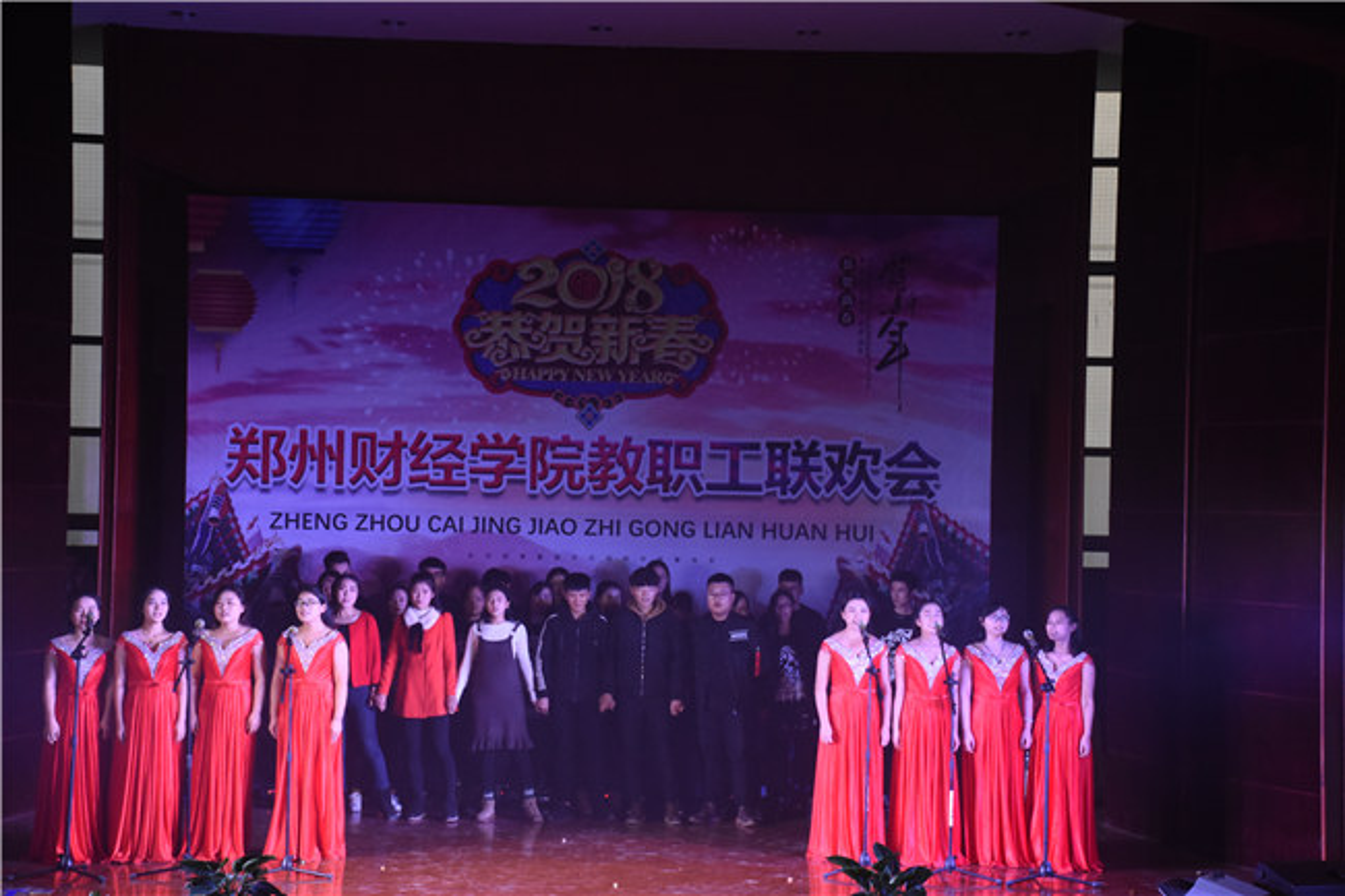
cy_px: 448
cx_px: 672
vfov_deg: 20.2
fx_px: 2521
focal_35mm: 68
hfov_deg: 29.9
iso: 2000
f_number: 4.5
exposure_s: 1/250
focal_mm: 45
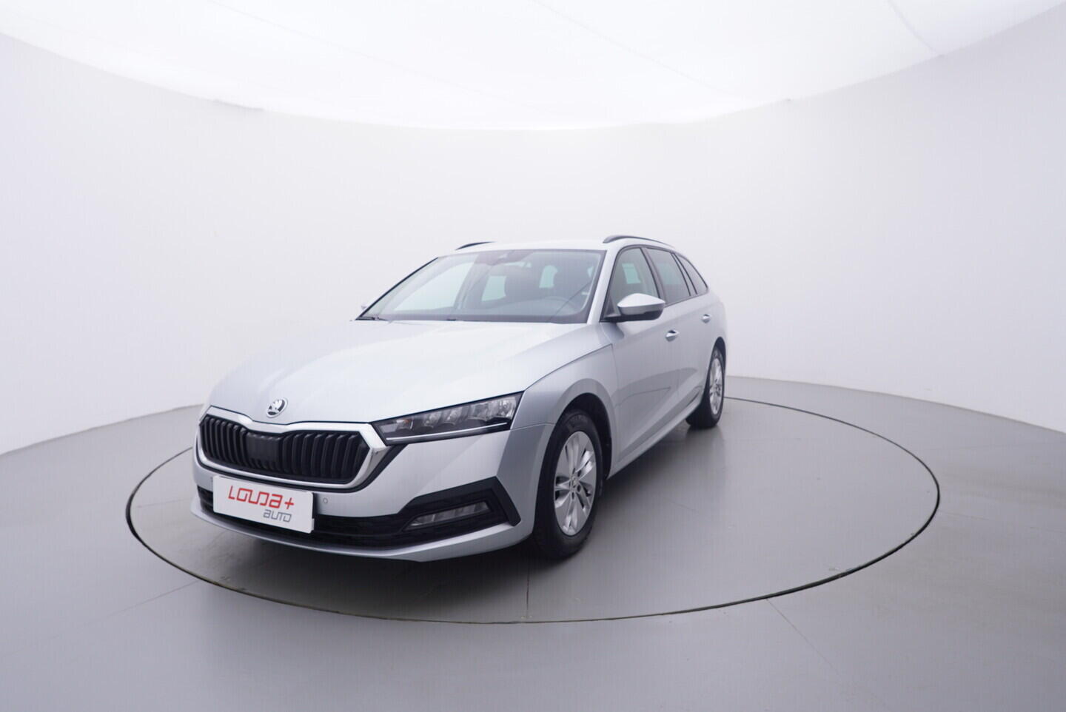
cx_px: 533
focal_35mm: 22
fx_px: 667
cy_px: 356
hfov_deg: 77.3
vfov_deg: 56.2
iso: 200
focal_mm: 15
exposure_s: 1/80
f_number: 5
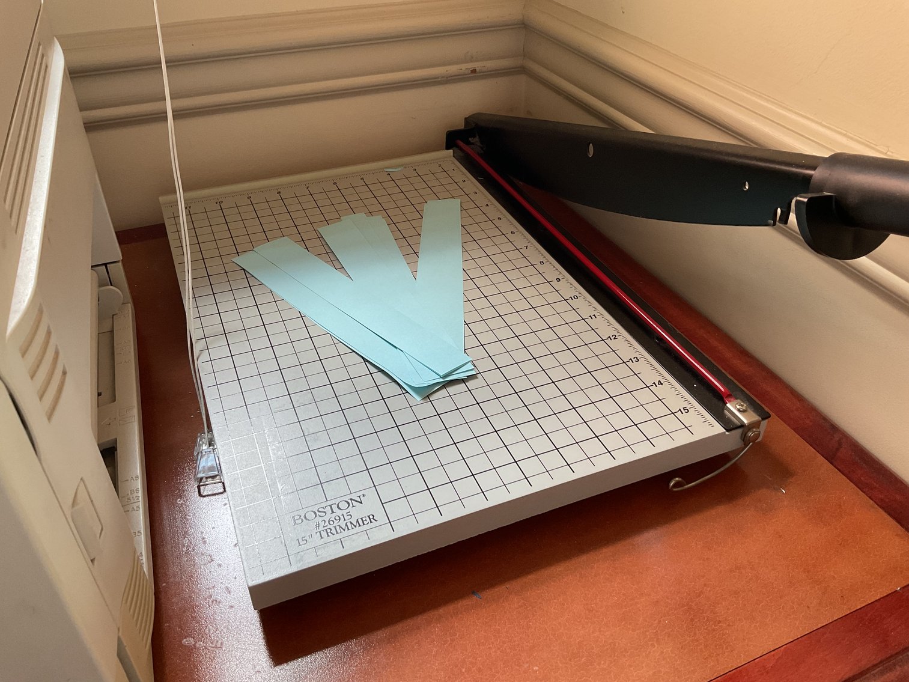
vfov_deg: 48.2
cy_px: 341
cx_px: 454
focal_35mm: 29
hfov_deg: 61.7
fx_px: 762
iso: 64
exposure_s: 1/60
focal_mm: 3
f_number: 1.8
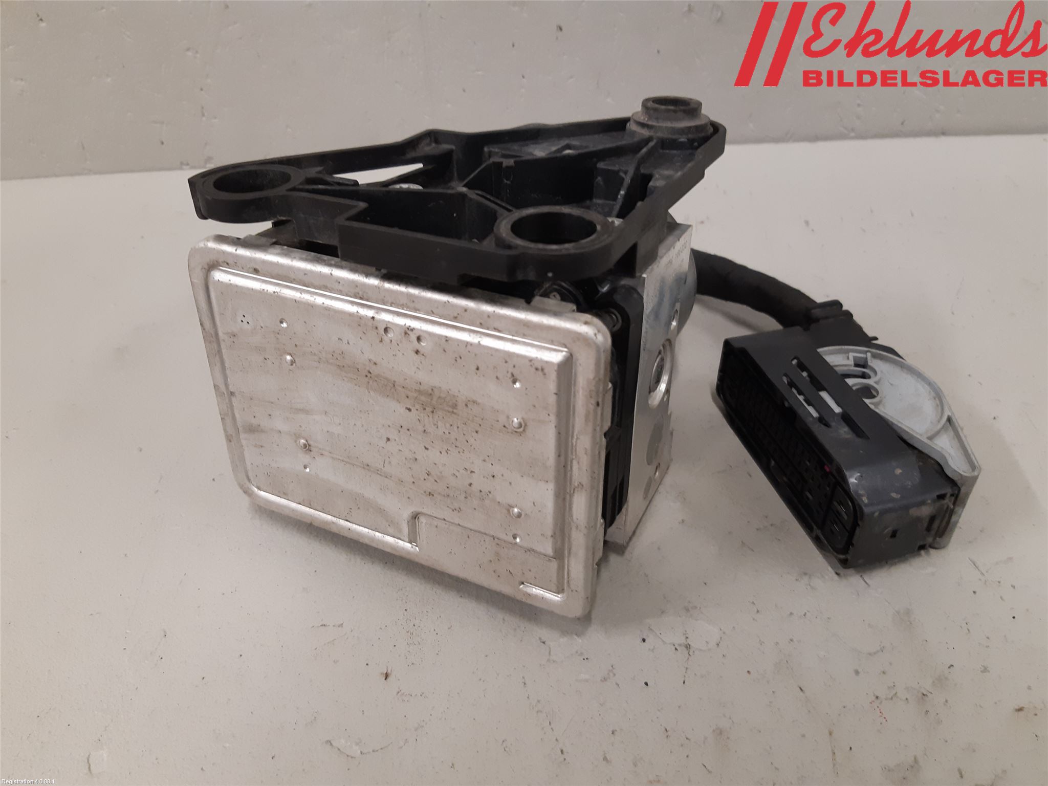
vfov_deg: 53.1
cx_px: 524
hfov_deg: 67.3
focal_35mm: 26
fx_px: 787
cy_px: 393
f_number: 1.7
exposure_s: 1/50
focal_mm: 3.93
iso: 160
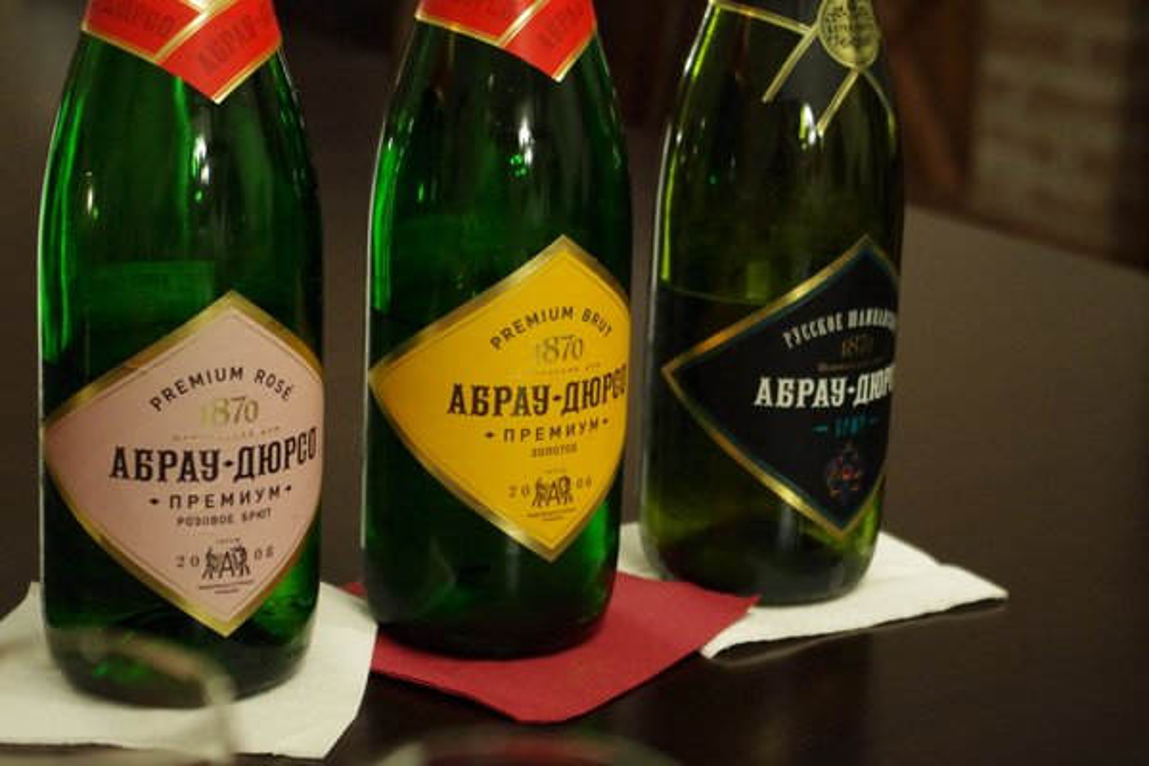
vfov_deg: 16.7
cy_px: 383
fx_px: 2617
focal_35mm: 82
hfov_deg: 24.8
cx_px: 574
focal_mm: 55
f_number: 5.6
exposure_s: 1/20
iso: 3200
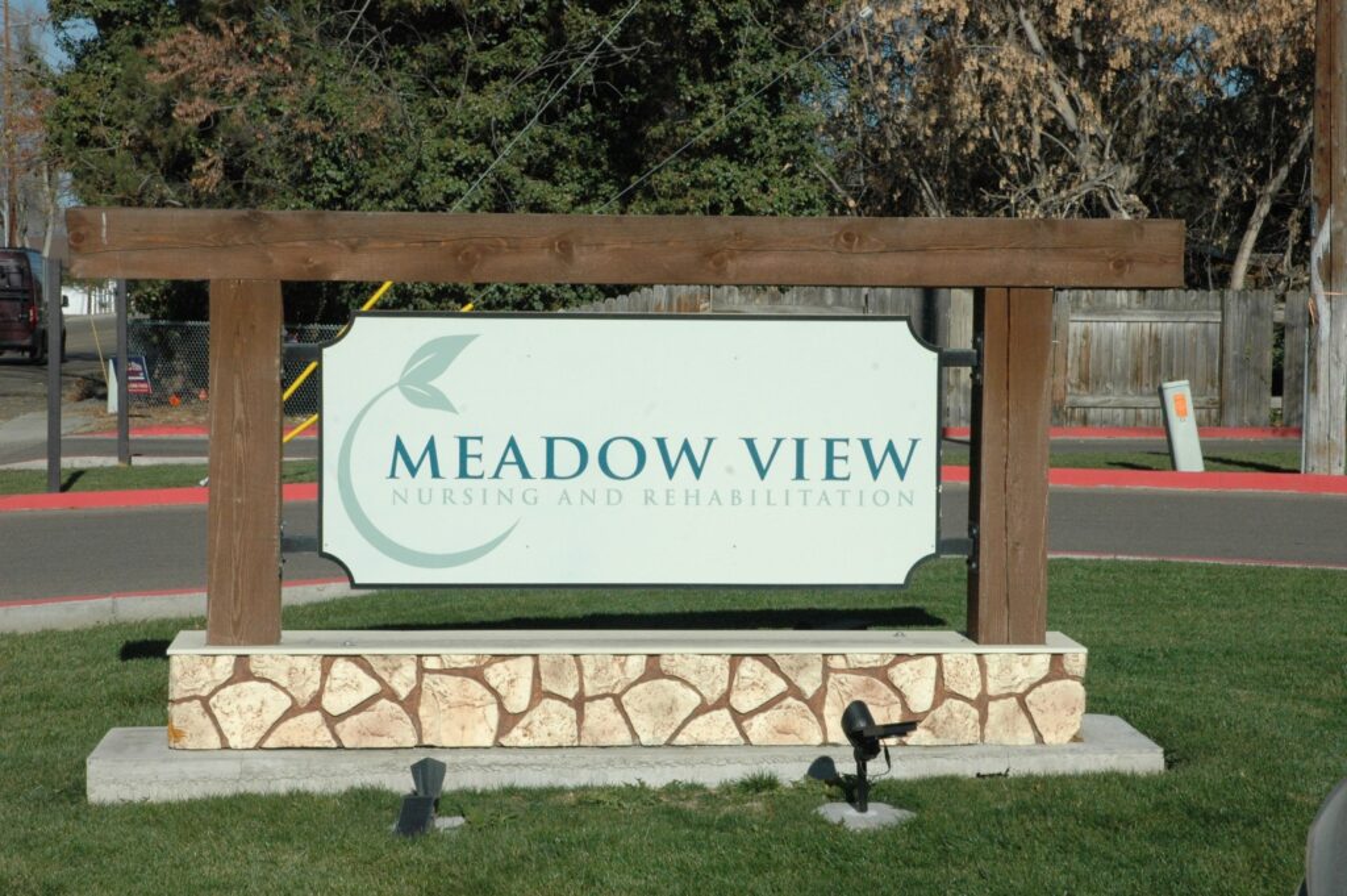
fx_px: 2916
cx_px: 674
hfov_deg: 26.0
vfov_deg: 17.5
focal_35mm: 78
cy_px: 448
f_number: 16
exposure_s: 1/800
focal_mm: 52
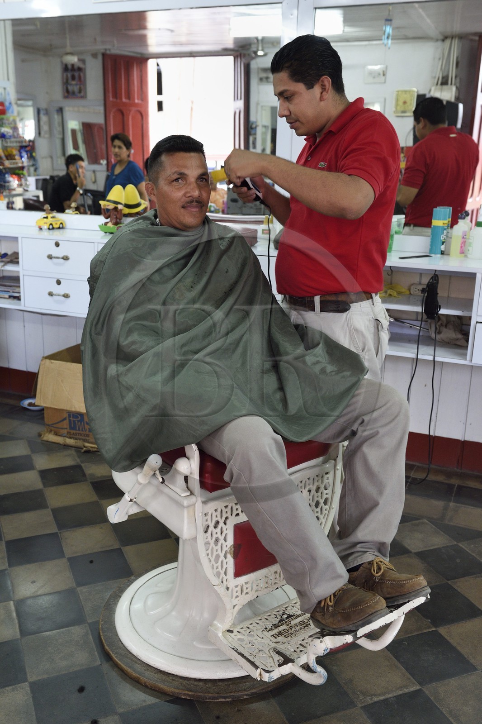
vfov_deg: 55.8
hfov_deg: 38.9
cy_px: 362
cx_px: 241
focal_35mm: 34
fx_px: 683
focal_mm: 34
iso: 1600
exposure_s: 1/50
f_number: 5
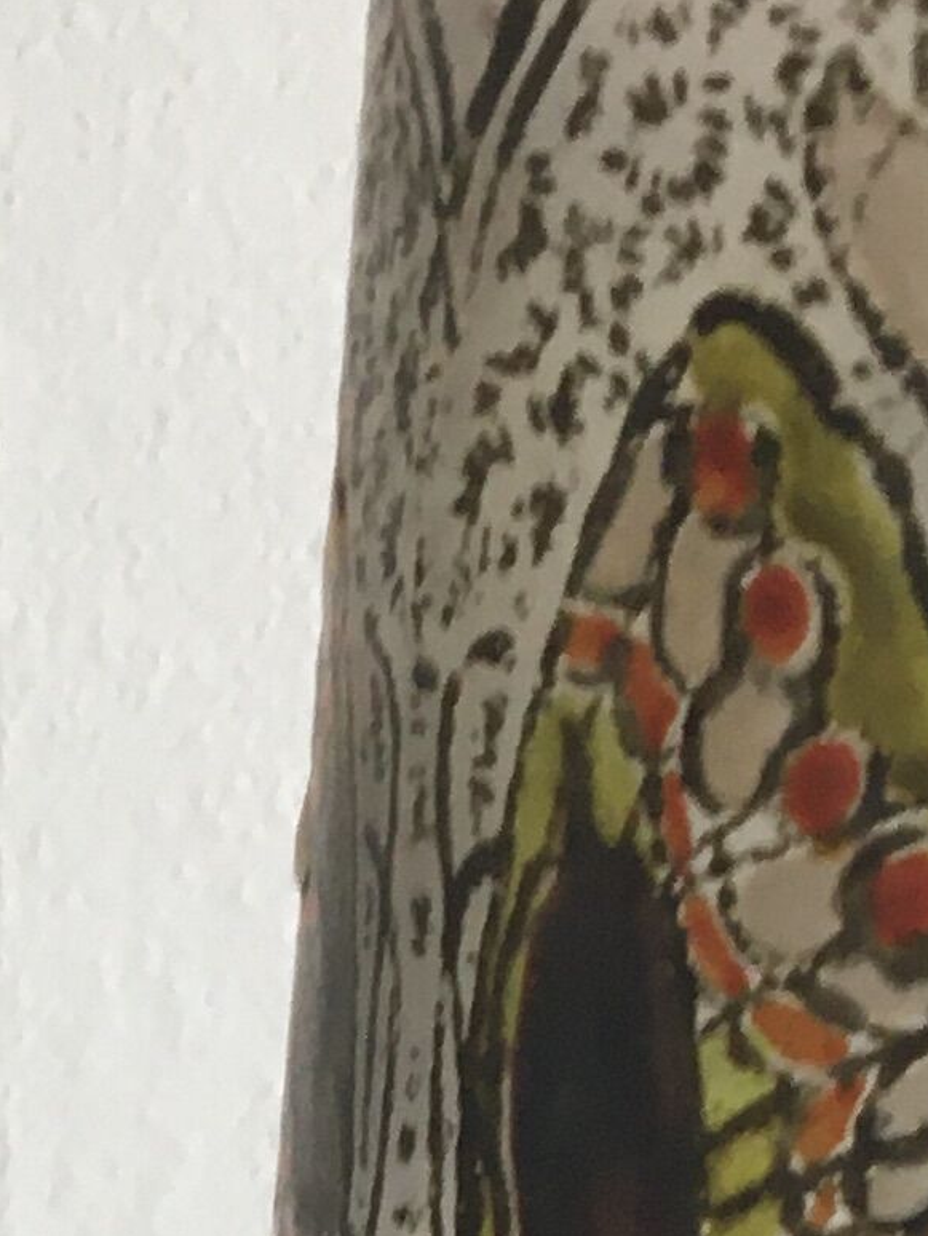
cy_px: 2113
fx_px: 5394
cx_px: -323
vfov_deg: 12.2
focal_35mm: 151
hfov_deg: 9.6
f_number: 2.2
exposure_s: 1/33
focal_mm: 4.15
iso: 64
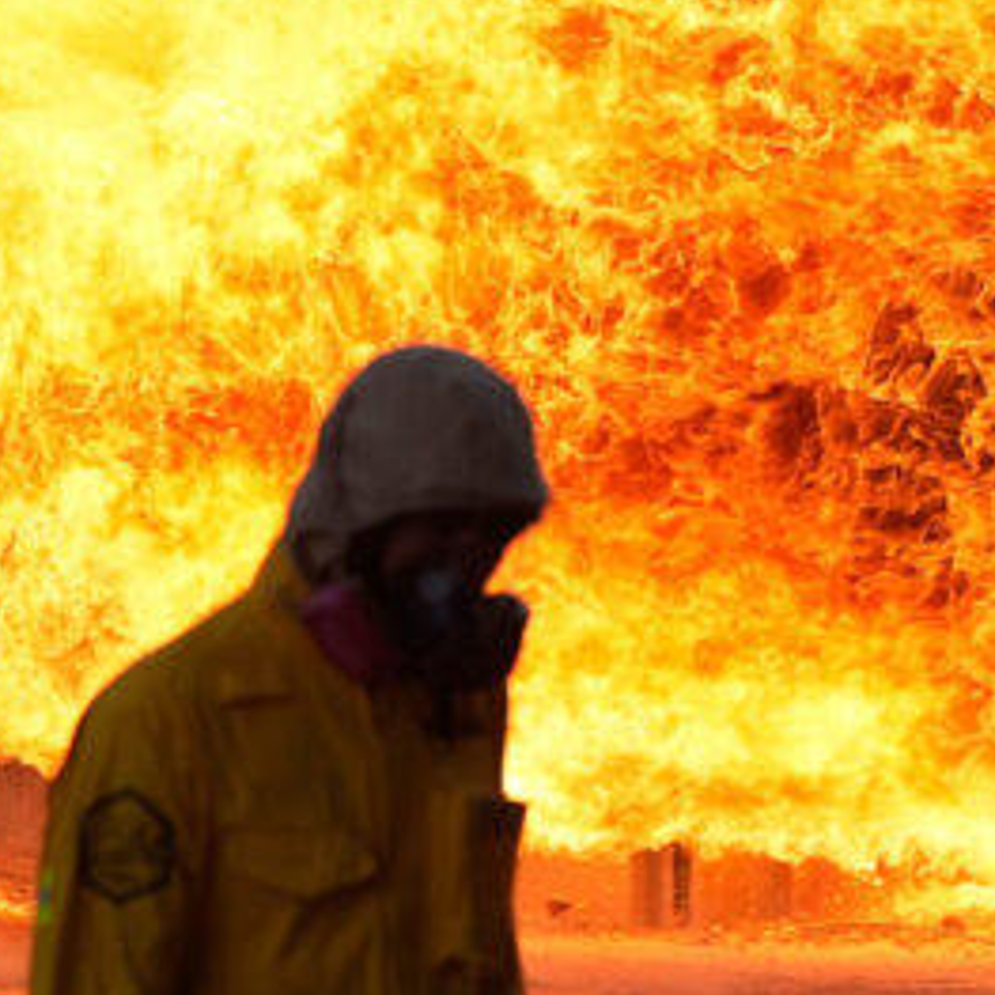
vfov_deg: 7.5
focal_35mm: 232
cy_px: 297
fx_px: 7545
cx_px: 1067
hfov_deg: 7.5
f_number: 2.8
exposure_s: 1/6400
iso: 1000
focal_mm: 70
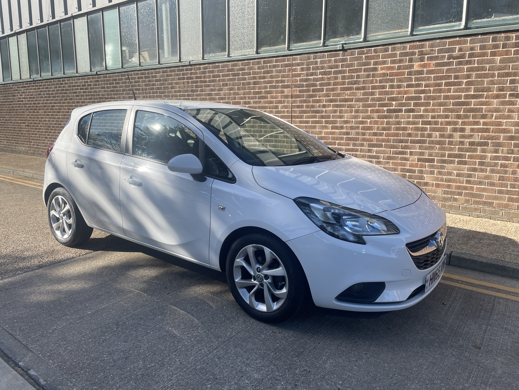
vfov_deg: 53.1
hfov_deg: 67.3
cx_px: 260
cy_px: 195
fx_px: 390
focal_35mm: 26
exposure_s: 1/1770
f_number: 1.6
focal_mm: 4.2
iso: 32
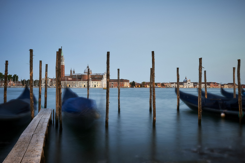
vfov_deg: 35.0
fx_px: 258
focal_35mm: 38
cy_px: 82
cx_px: 122
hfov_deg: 50.7
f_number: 16
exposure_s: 10
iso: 200
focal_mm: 38
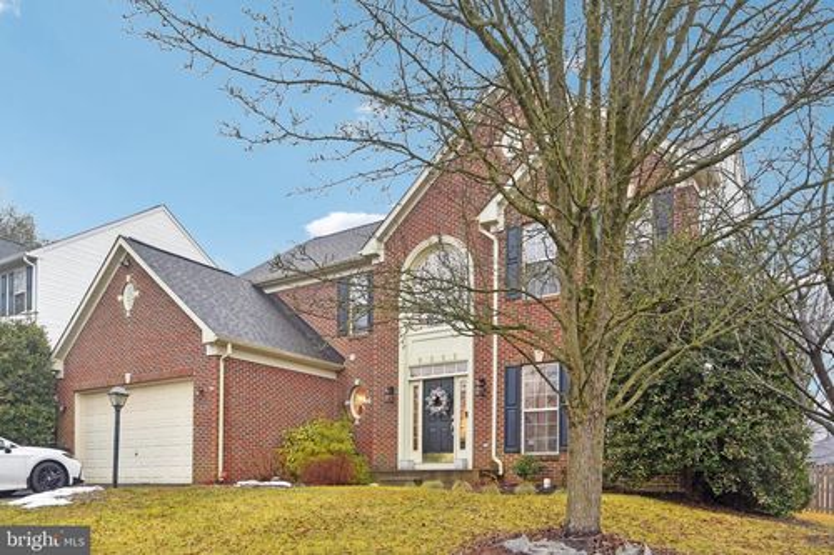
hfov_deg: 69.4
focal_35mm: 26
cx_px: 417
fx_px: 602
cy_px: 278
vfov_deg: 49.5
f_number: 8
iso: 400
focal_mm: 26
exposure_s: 1/100
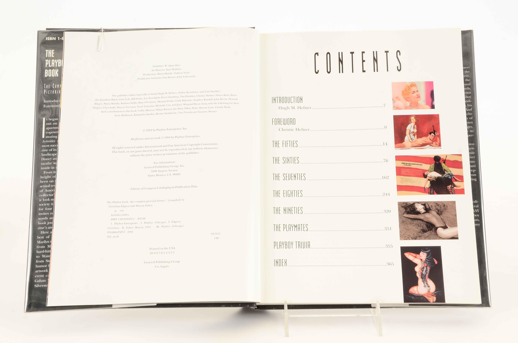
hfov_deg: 35.1
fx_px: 818
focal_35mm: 57
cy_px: 172
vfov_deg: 23.7
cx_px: 259
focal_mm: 38
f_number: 11
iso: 400
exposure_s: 1/80
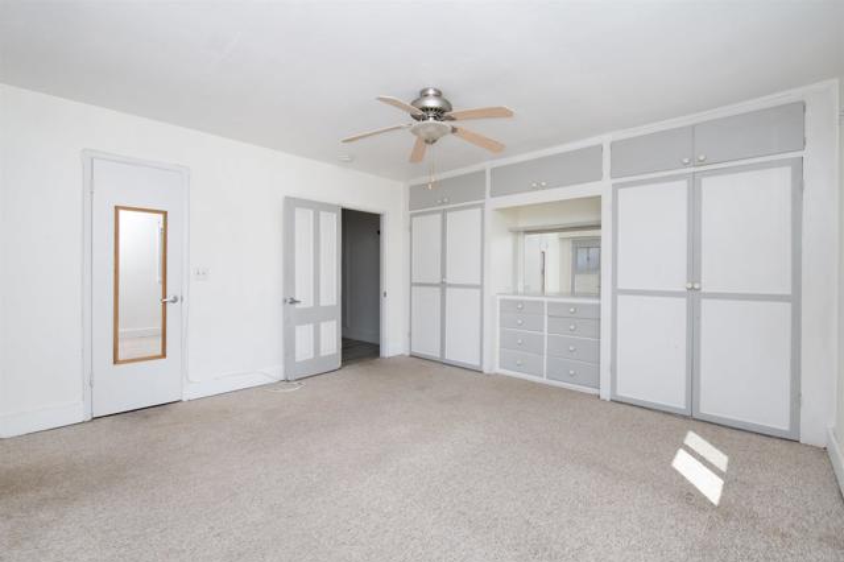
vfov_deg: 77.3
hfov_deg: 100.4
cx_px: 422
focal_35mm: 15
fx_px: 351
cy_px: 281
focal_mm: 15
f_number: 8
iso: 320
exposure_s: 1/160
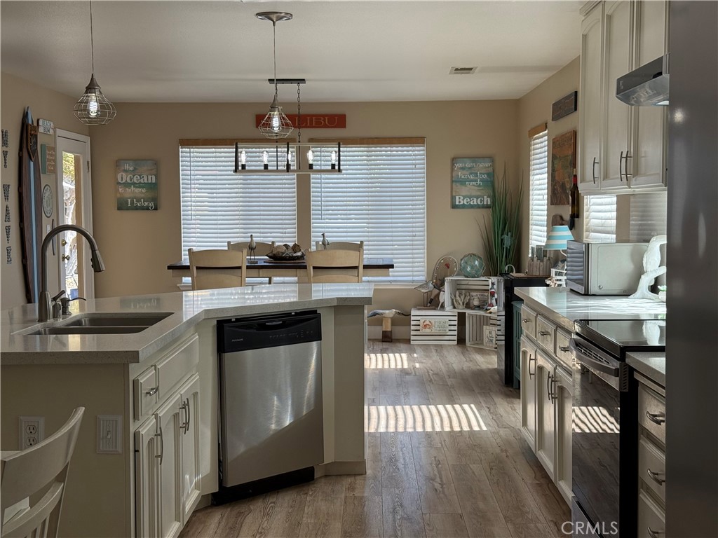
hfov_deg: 39.7
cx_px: 359
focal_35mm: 48
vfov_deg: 30.3
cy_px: 269
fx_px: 996
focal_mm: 6.76
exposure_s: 1/260
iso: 64
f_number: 1.78
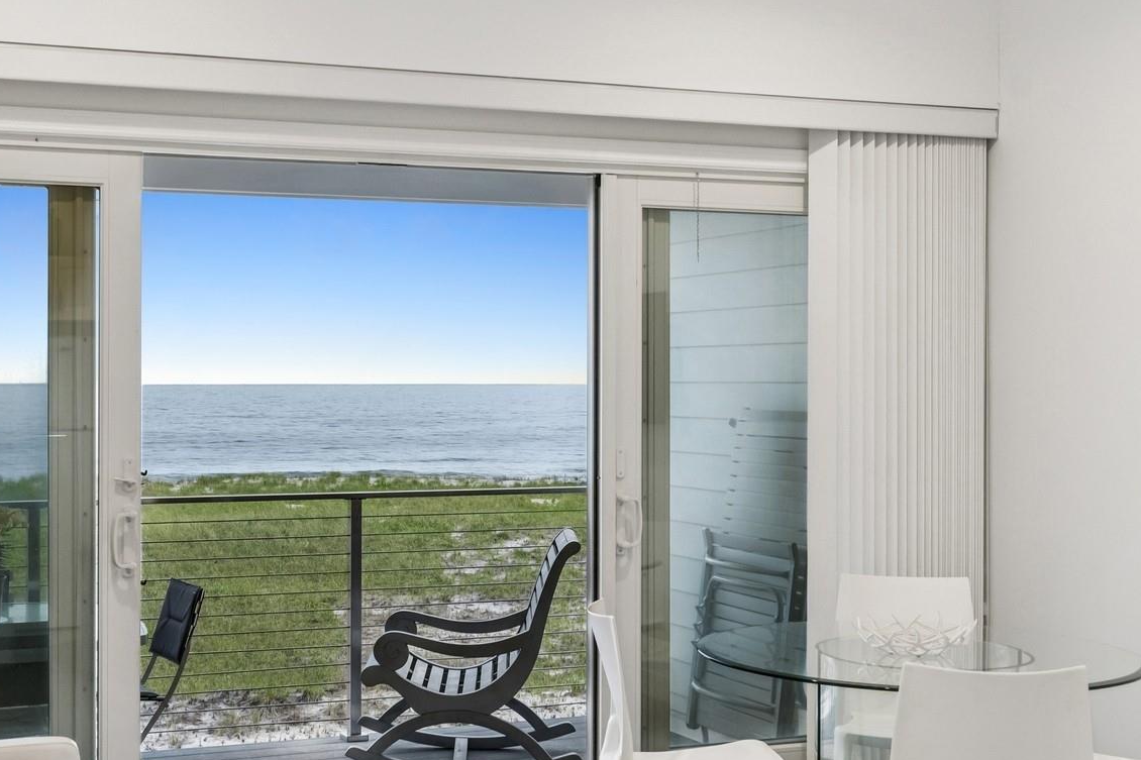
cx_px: 411
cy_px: 441
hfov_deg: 38.6
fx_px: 1616
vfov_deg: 26.4
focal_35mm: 51
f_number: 8
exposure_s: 1/200
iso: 400
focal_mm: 21.5
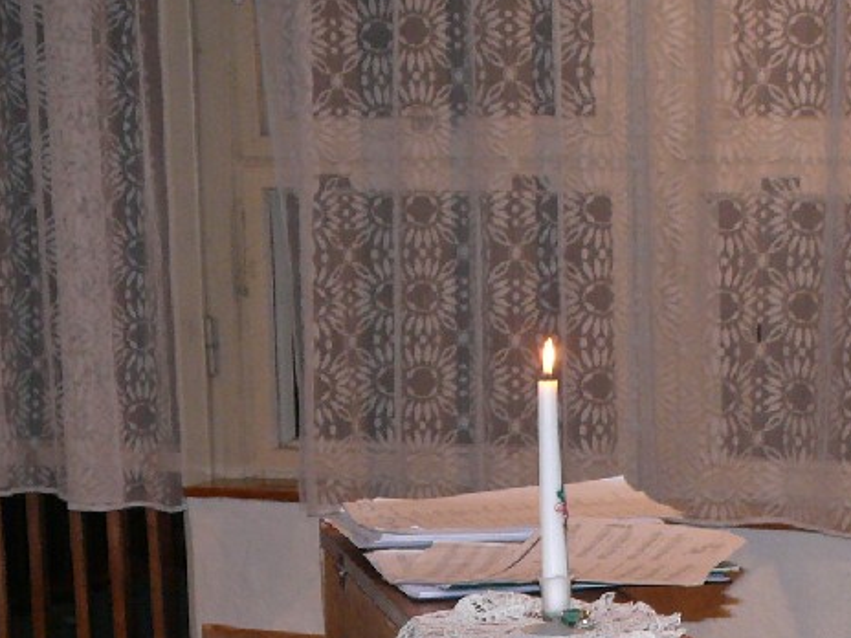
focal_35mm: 119
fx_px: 2925
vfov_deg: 12.1
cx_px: 1009
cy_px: 808
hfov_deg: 15.9
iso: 200
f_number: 2.8
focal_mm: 8.6
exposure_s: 1/30
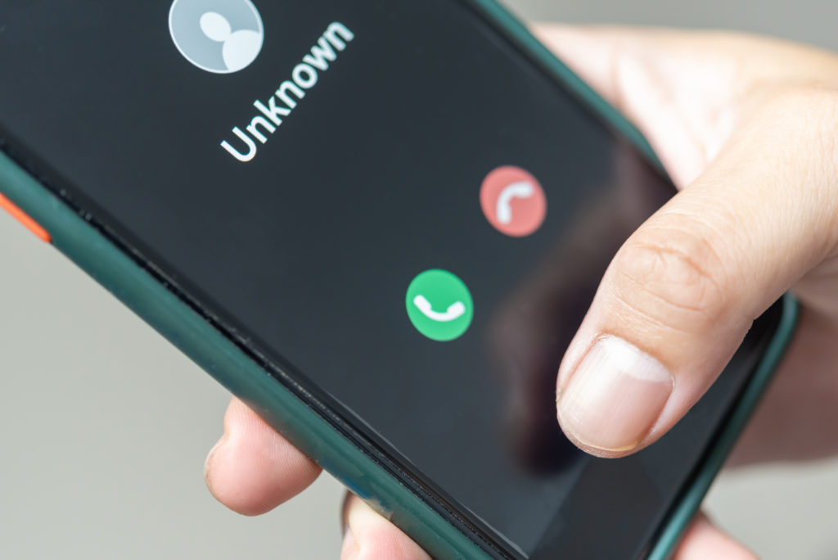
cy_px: 280
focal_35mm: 60
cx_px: 419
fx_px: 1397
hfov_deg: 33.4
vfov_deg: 22.7
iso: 1000
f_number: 3
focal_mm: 60
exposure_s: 1/80
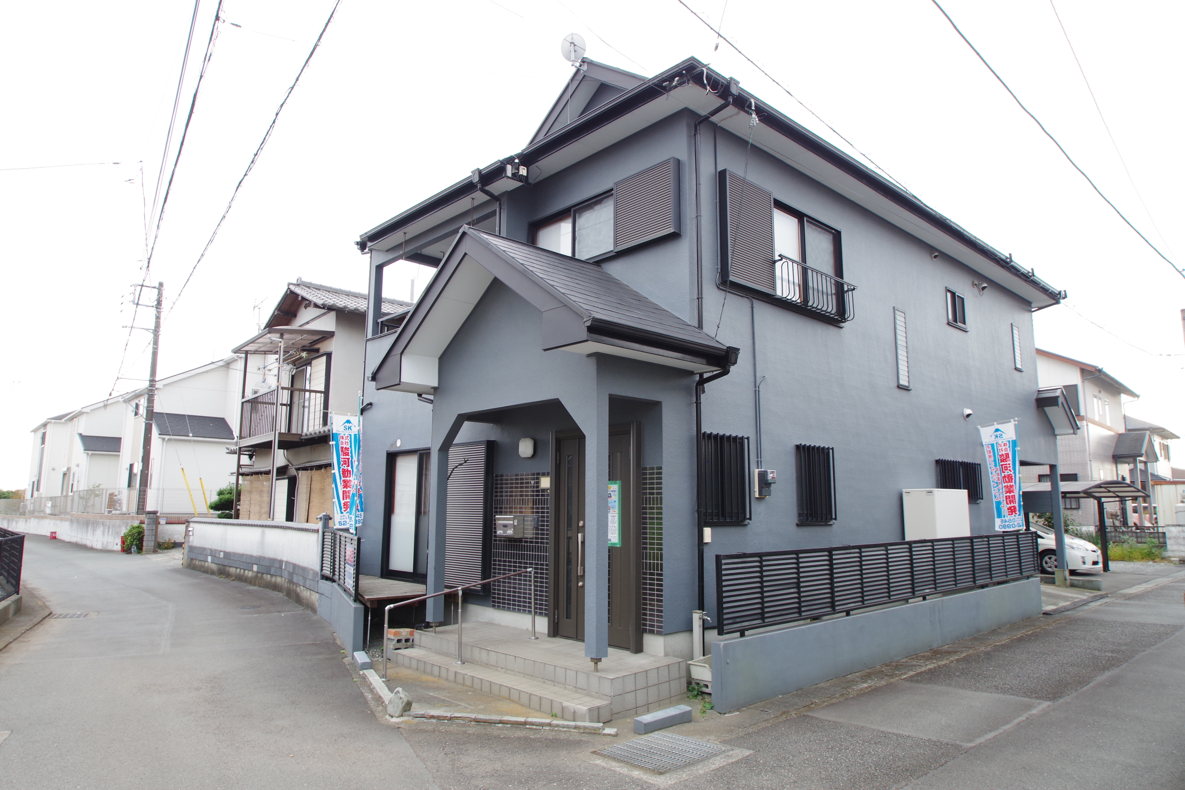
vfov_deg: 57.2
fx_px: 724
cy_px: 395
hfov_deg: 78.6
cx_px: 592
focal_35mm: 22
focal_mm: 15
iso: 400
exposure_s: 1/30
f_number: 10
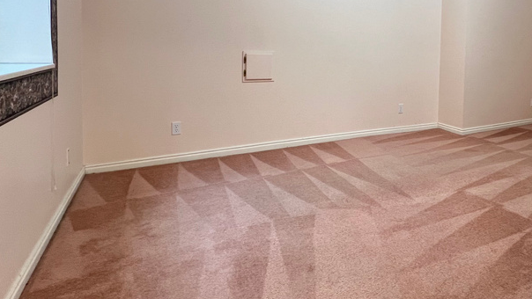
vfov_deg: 45.4
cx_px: 384
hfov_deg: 72.2
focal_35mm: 24
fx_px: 339
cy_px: 62
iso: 200
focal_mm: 1.57
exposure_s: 1/60
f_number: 1.8
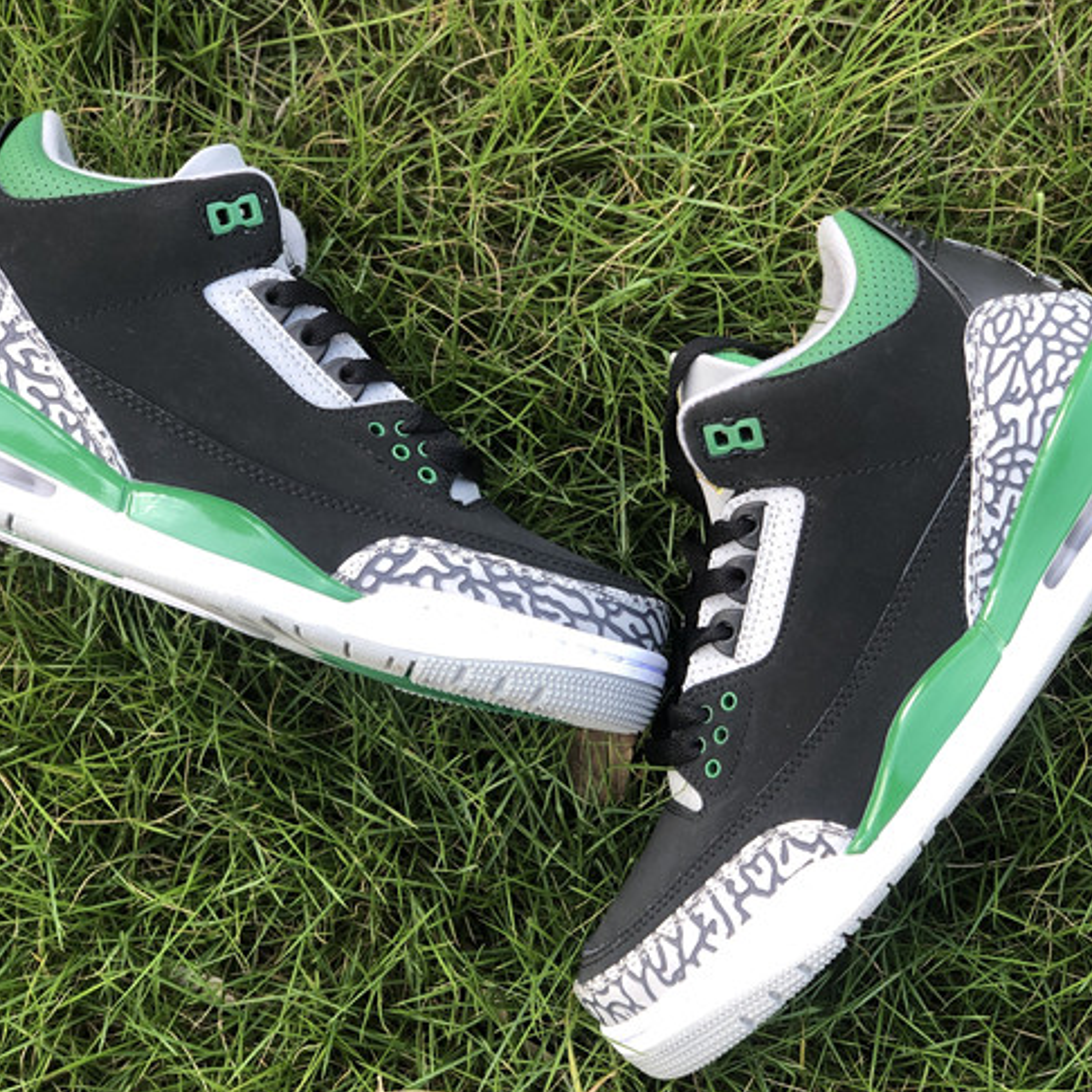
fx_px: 2498
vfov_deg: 24.6
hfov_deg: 24.7
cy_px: 597
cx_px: 521
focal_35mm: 70
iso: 25
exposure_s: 1/120
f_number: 2.4
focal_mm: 6
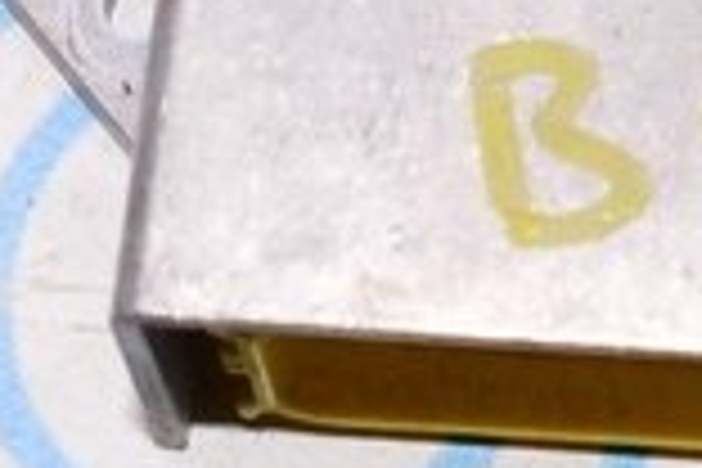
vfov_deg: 6.6
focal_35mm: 197
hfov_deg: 10.3
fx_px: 3841
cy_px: -650
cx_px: 783
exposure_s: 1/125
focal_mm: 20
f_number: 8
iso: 1600
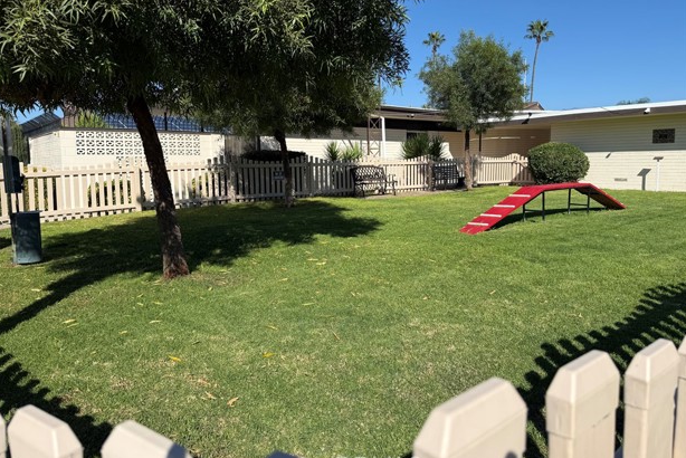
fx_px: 496
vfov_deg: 49.6
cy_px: 214
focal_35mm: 26
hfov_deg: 69.4
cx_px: 334
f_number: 1.78
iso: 80
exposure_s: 1/5319
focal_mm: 6.76
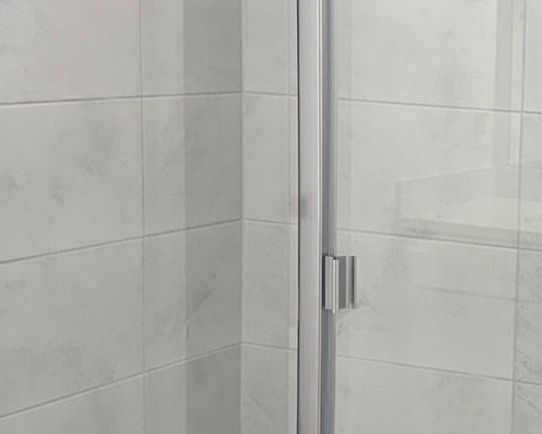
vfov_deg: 16.9
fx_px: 1460
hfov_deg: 19.9
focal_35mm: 91
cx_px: 629
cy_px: 240
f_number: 1.78
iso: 100
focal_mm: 6.76
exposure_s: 1/120
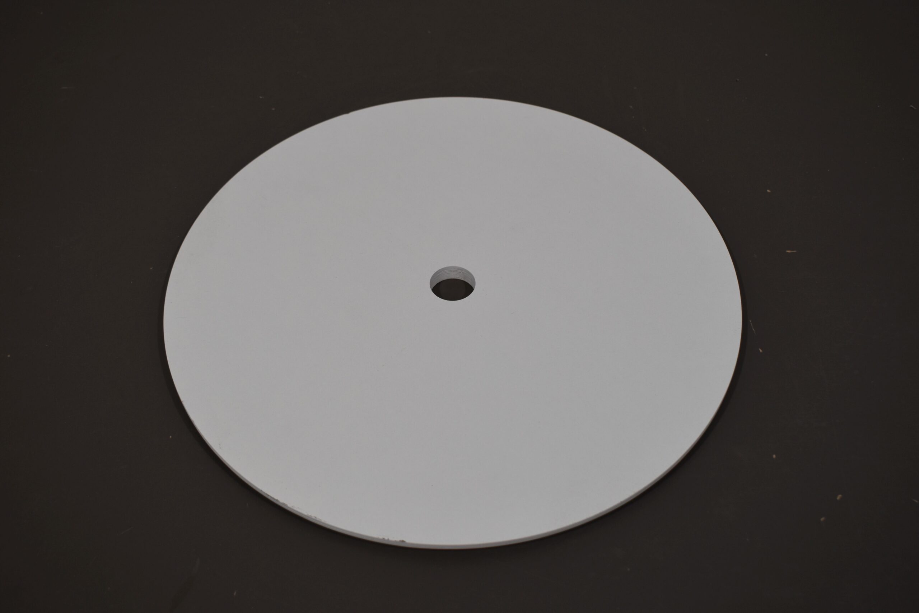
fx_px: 1072
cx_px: 460
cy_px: 306
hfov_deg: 46.4
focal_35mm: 42
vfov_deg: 31.9
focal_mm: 28
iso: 220
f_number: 5.6
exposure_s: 1/125
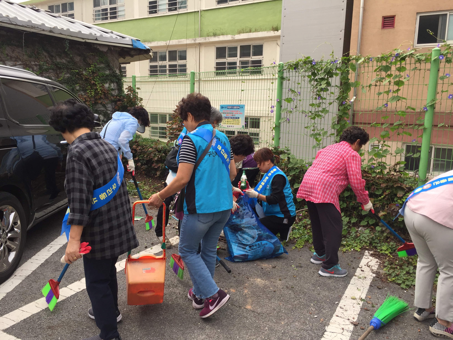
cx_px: 226
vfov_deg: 48.2
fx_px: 380
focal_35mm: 29
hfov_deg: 61.7
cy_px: 170
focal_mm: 4.15
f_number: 2.2
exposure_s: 1/842
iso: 32
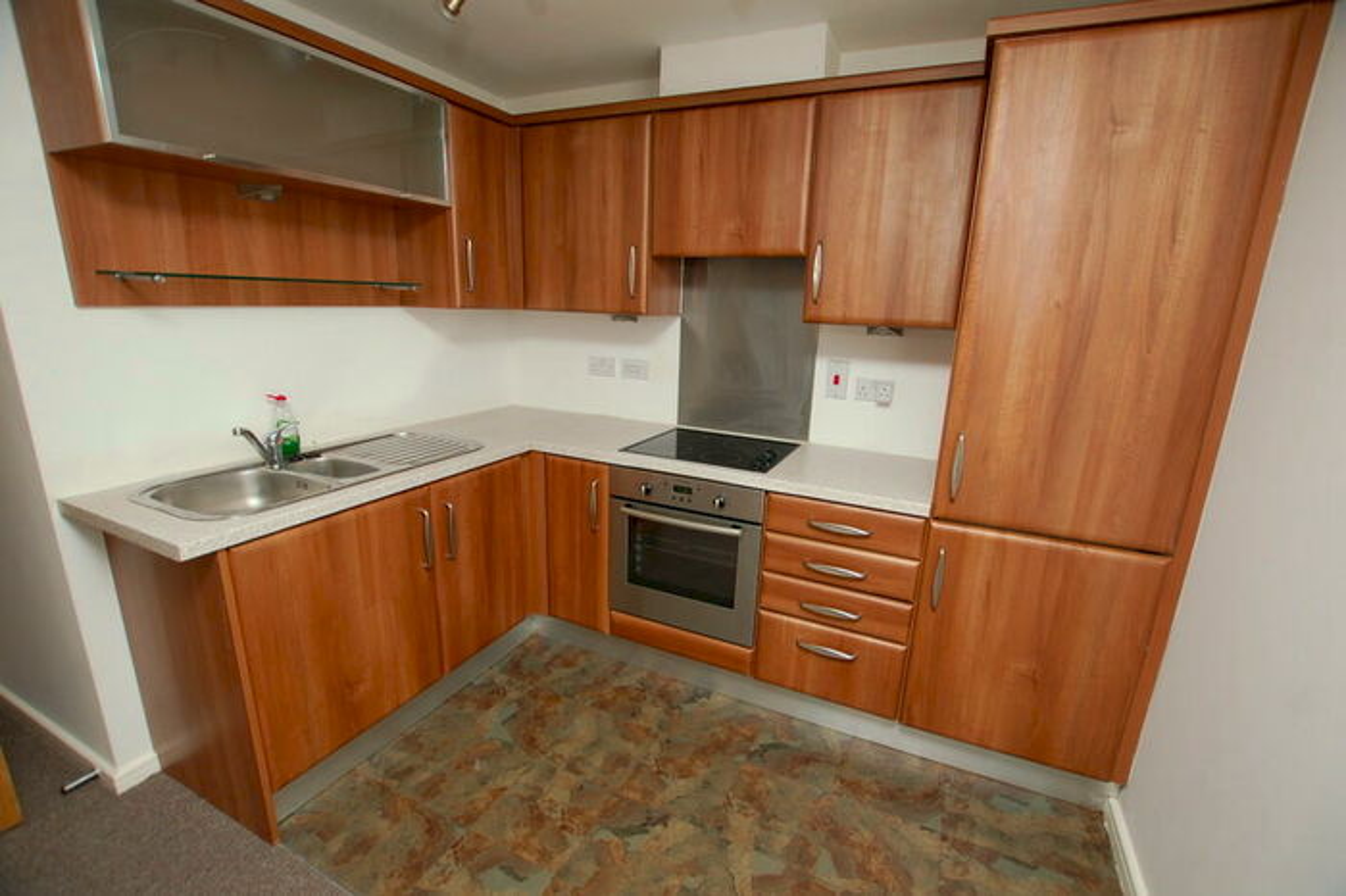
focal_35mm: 15
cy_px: 448
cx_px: 673
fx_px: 561
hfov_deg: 100.4
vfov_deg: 77.3
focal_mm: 10
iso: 400
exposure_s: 1/60
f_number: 4
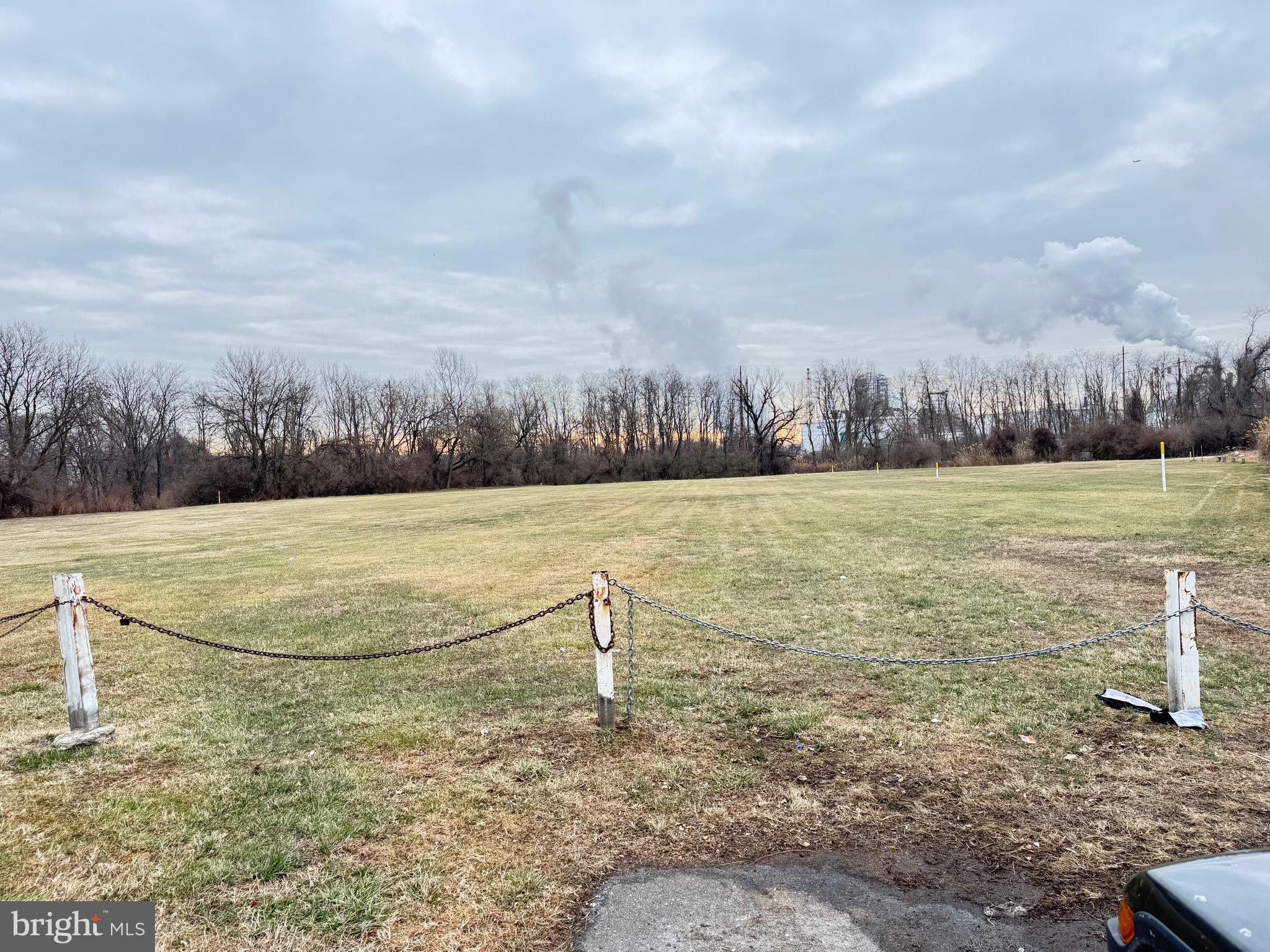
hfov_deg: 71.6
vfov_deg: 56.8
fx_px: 881
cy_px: 476
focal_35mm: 24
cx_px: 635
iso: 80
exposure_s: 1/436
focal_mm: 6.76
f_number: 1.78
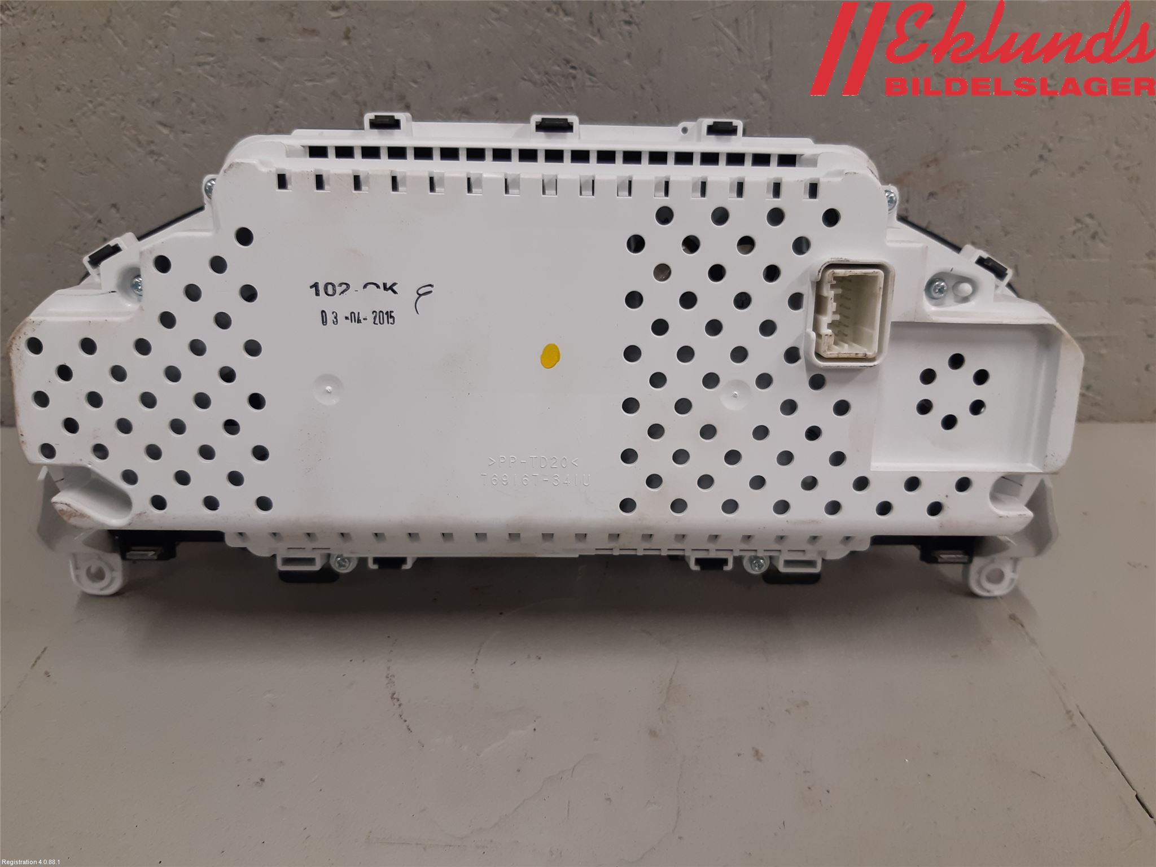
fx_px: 868
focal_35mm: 26
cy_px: 434
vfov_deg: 53.1
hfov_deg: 67.3
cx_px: 578
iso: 100
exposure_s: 1/60
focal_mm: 3.93
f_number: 1.7
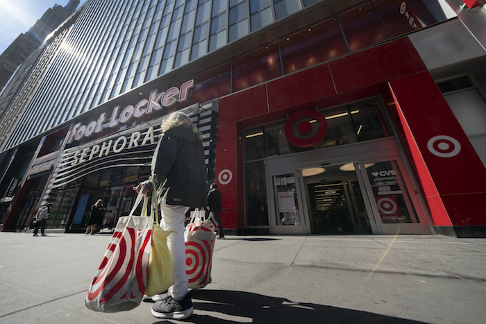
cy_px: 162
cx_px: 243
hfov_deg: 112.6
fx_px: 162
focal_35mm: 12
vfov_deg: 90.0
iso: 640
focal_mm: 12
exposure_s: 1/800
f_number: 10
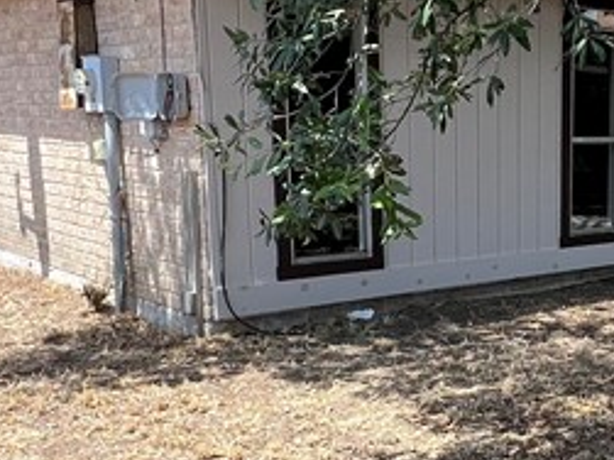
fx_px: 940
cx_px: 594
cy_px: 306
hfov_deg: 33.5
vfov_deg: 27.3
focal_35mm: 53
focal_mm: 1.57
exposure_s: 1/421
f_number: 1.8
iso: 32
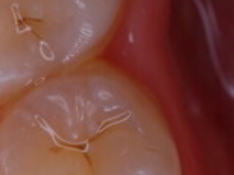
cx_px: 573
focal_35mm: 507
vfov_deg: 2.9
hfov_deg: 3.8
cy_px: 205
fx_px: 3422
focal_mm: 60
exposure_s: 1/125
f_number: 25
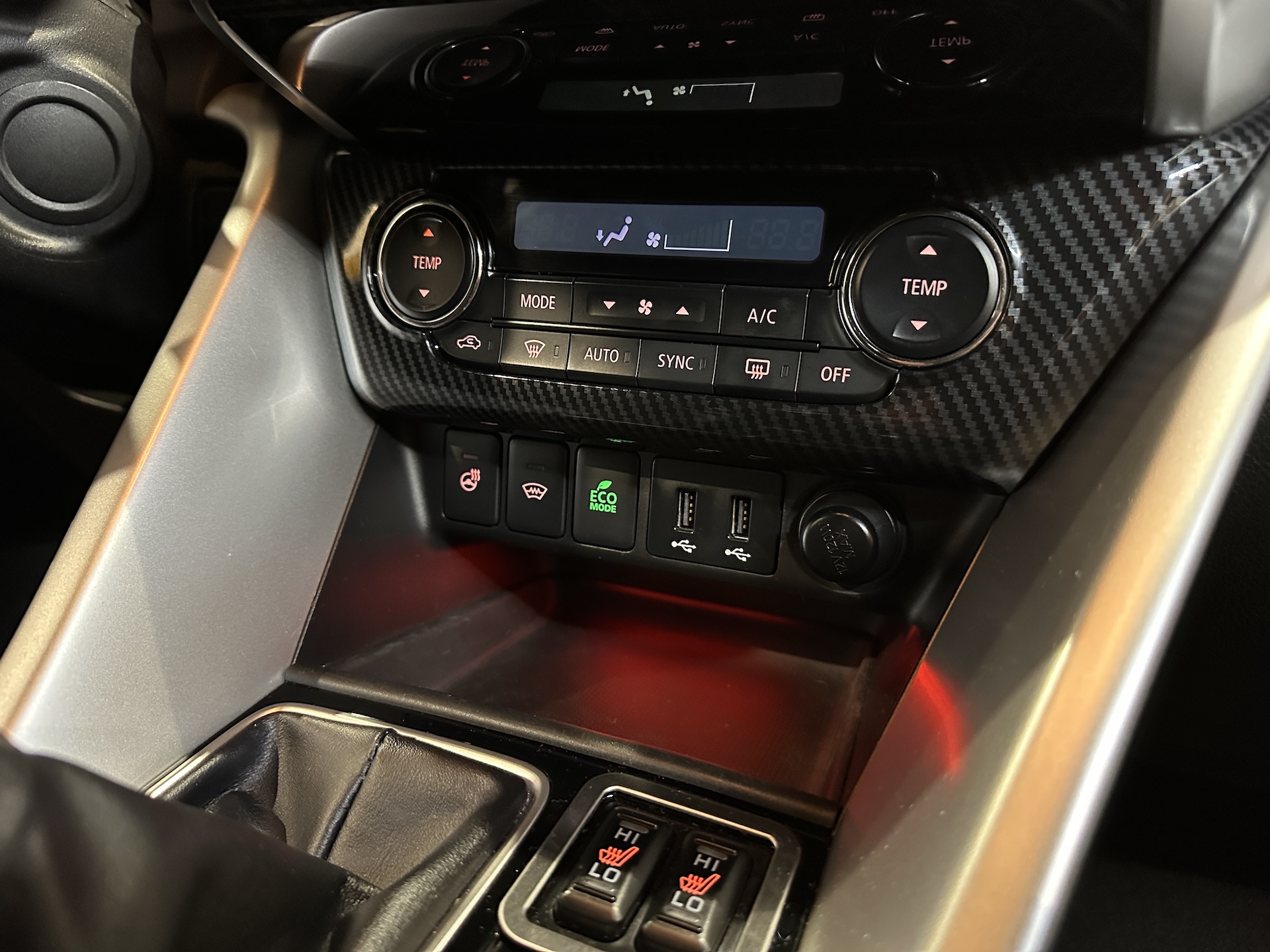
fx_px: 881
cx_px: 635
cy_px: 476
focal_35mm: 24
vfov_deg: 56.8
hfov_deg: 71.6
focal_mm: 6.86
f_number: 1.78
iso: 1000
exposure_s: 1/35
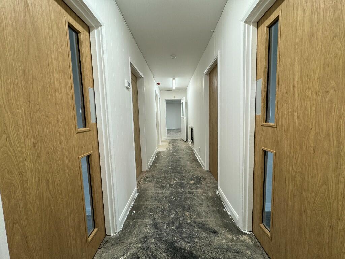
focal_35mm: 14
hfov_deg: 102.1
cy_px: 130
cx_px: 172
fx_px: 140
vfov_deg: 85.7
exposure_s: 1/100
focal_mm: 2.22
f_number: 2.2
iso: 64
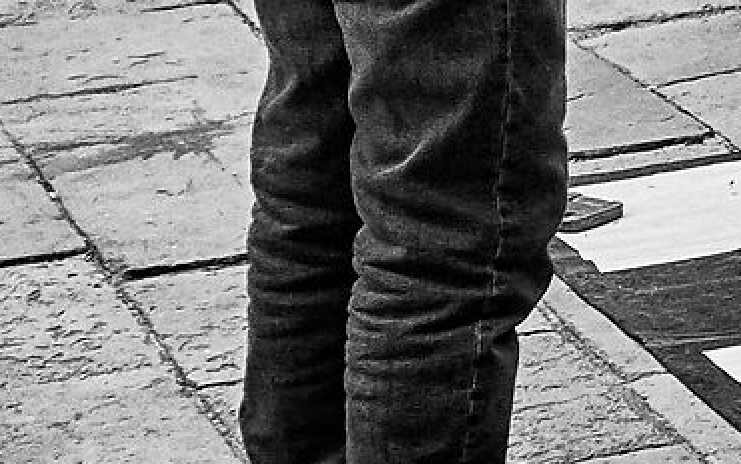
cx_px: 2049
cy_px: -210
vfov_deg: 6.2
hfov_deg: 8.6
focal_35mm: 211
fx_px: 4262
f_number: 4
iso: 1250
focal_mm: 21.4
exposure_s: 1/250
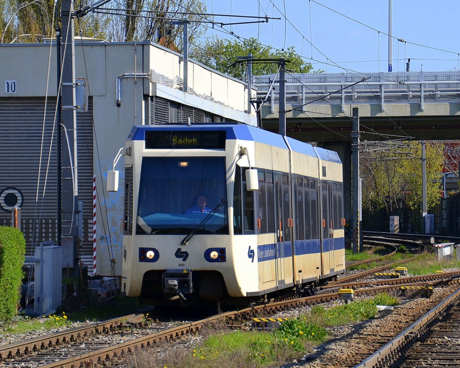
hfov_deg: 11.5
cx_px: 208
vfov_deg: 9.2
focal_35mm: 168
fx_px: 2287
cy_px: 182
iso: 140
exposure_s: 1/500
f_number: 5.6
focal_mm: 92
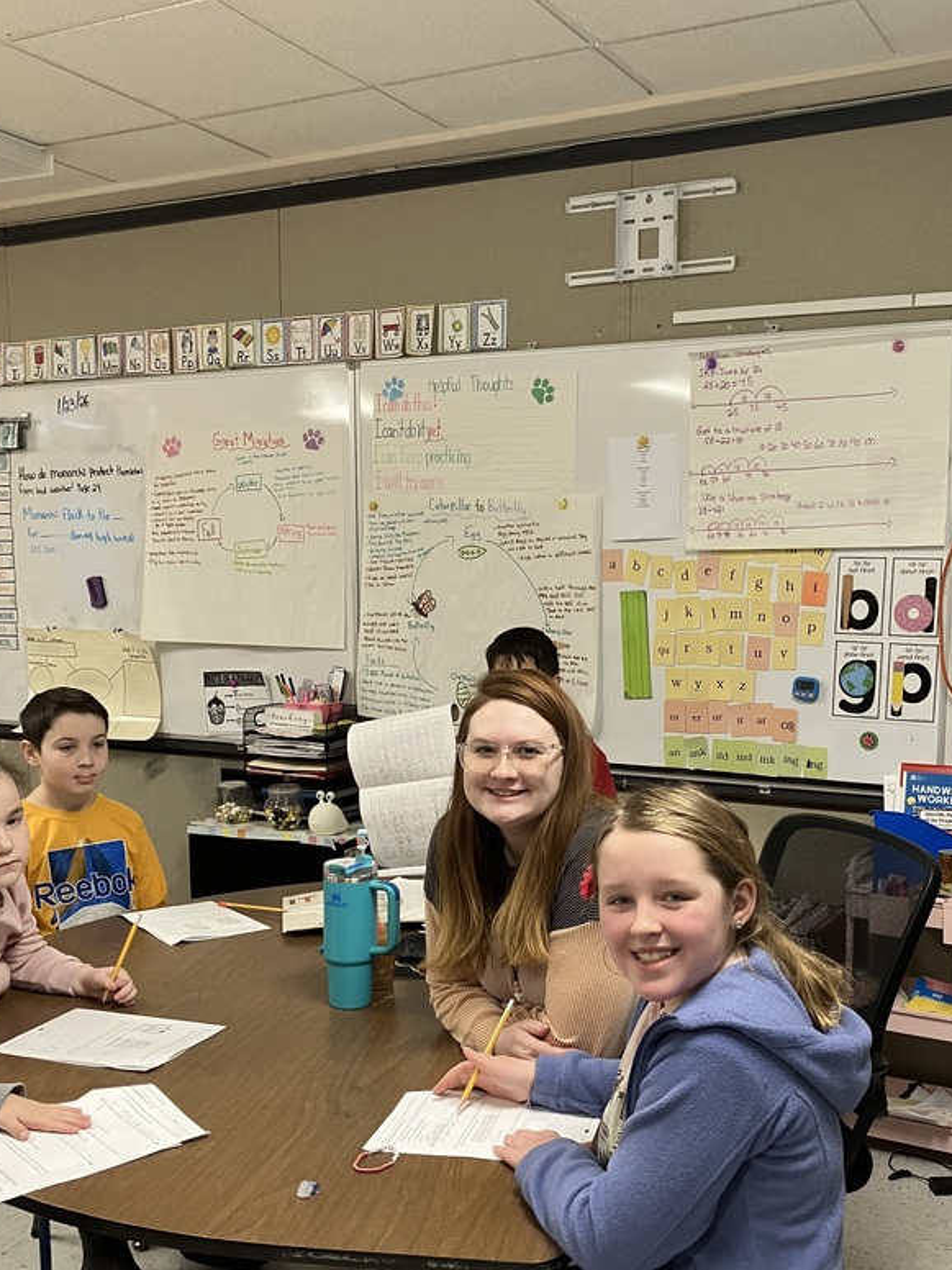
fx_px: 1357
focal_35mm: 37
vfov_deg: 49.8
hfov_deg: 38.6
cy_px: 759
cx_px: 539
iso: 160
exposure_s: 1/60
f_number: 1.8
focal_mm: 3.99
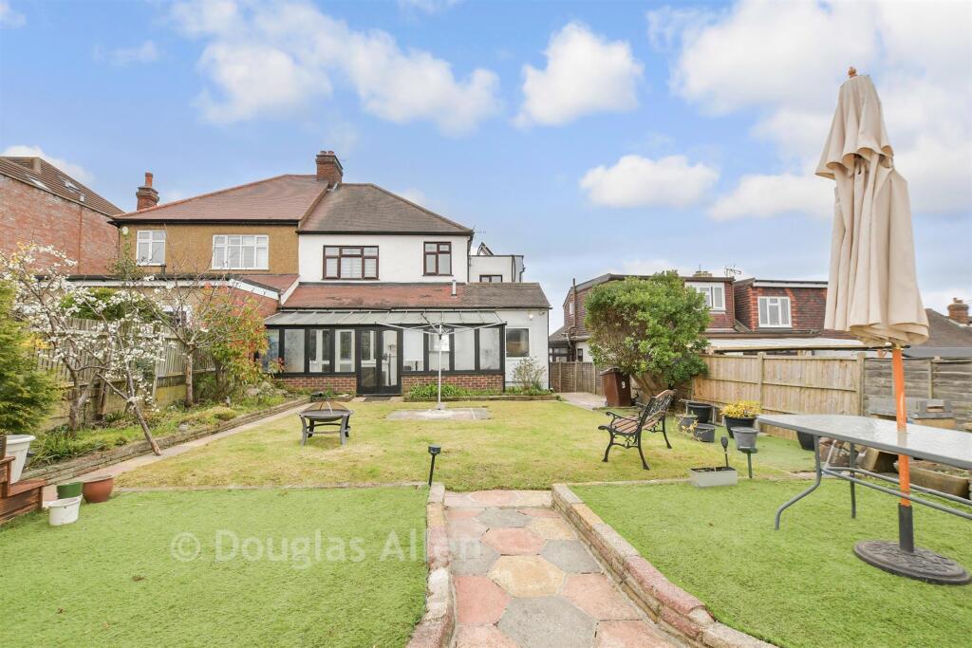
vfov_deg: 77.3
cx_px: 486
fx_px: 405
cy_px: 324
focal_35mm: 15
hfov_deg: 100.4
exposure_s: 1/80
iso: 160
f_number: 8
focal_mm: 10
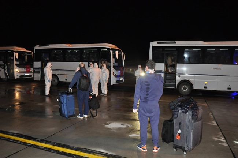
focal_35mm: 27
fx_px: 178
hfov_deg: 67.4
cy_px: 79
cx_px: 119
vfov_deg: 47.8
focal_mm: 18
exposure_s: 1/60
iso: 1000
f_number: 4.5
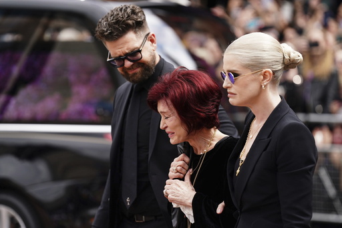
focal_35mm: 178
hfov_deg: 11.6
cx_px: 171
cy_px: 114
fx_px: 1690
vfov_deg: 7.7
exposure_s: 1/2500
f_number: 3.5
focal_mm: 178
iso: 500
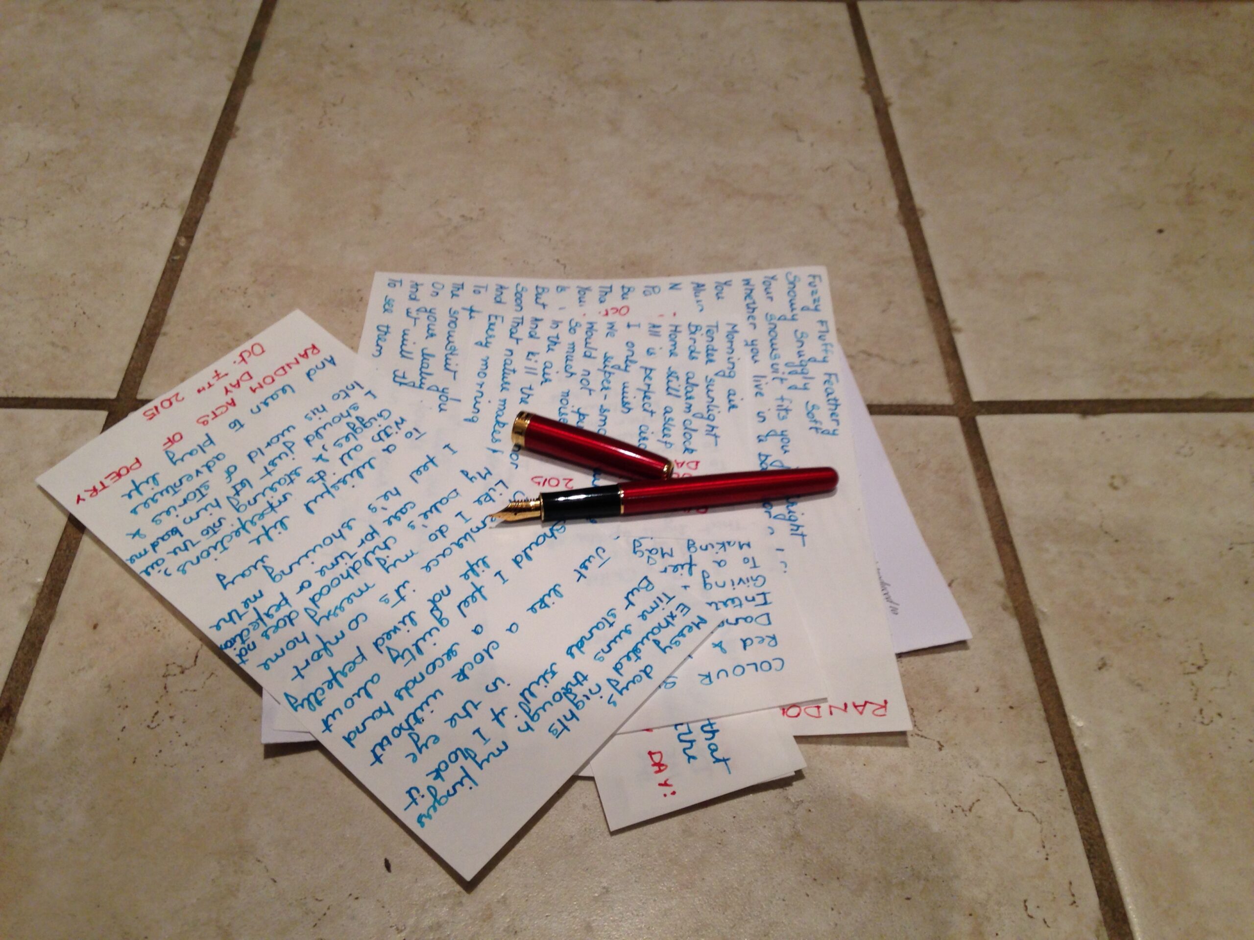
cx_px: 627
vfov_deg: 42.9
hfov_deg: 55.4
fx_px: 1195
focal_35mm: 33
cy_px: 470
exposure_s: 1/20
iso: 64
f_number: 2.4
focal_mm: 4.12
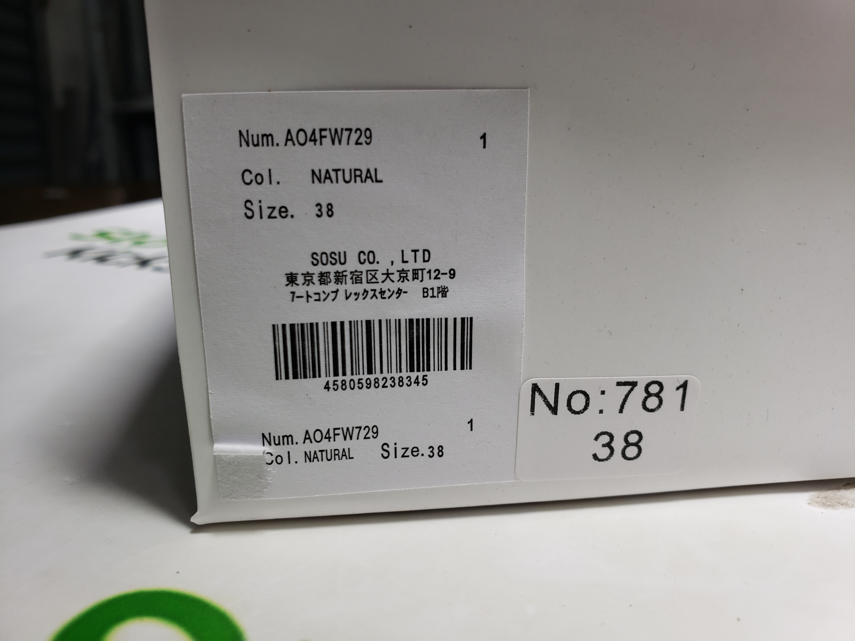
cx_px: 428
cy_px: 320
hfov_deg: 67.3
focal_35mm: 26
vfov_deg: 53.1
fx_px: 642
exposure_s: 1/100
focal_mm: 4.3
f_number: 2.4
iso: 80
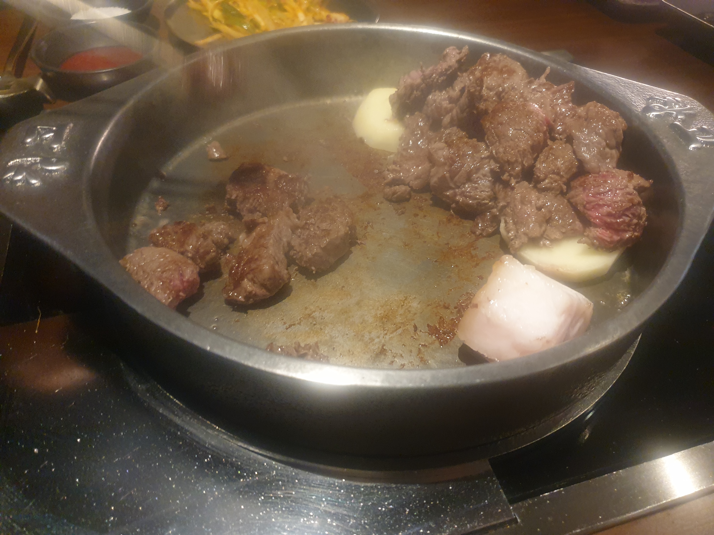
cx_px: 357
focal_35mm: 26
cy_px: 268
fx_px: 536
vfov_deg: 53.1
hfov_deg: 67.3
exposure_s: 1/17
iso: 250
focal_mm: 4.3
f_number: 1.5
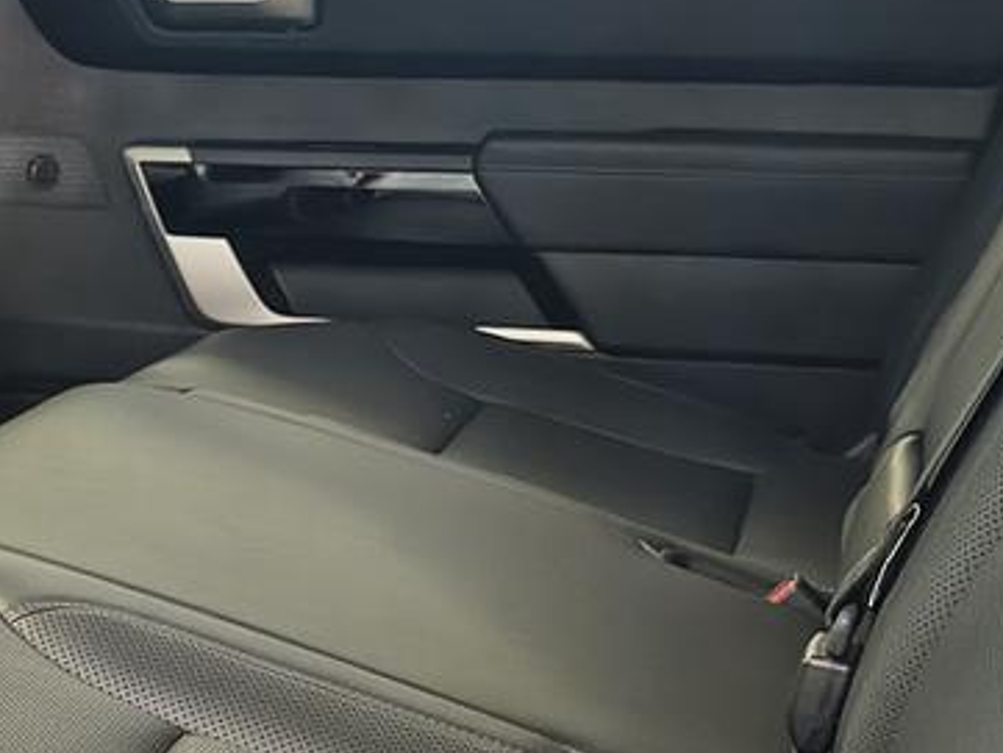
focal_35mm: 85
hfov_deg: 20.9
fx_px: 2464
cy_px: 892
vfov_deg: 16.7
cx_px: -314
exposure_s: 1/60
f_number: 1.8
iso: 1226
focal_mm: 5.56
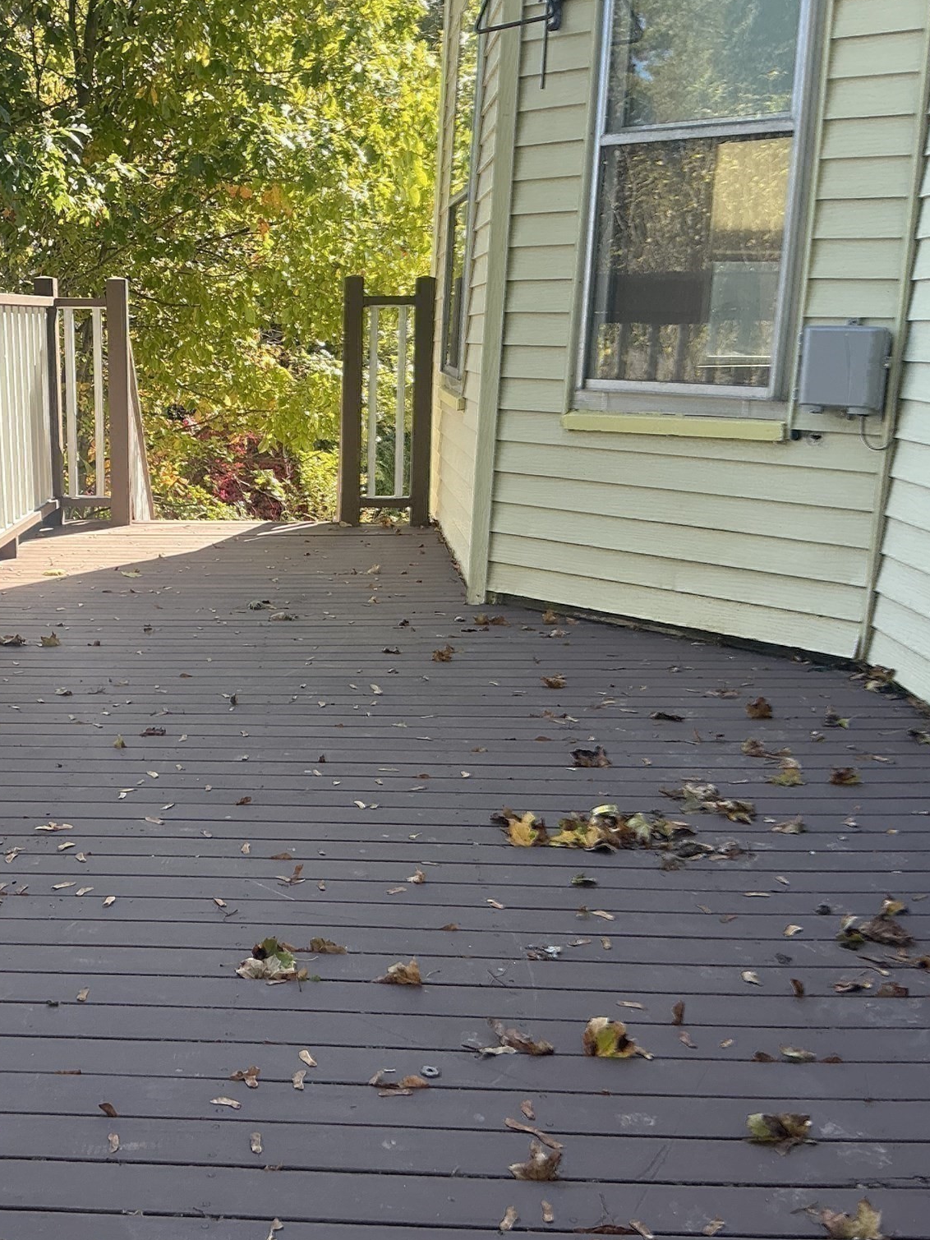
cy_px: 613
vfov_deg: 49.0
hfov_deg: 37.1
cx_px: 265
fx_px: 1361
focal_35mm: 38
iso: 25
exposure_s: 1/186
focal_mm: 3
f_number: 1.8
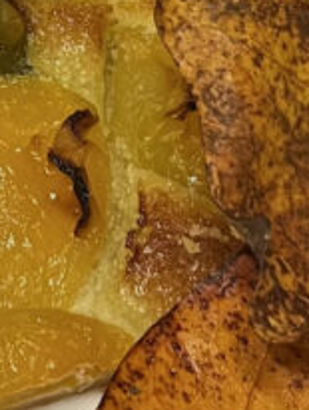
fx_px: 1532
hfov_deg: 11.3
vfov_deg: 15.1
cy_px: 40
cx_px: -36
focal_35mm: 129
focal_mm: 5.1
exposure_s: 1/94
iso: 125
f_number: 1.6
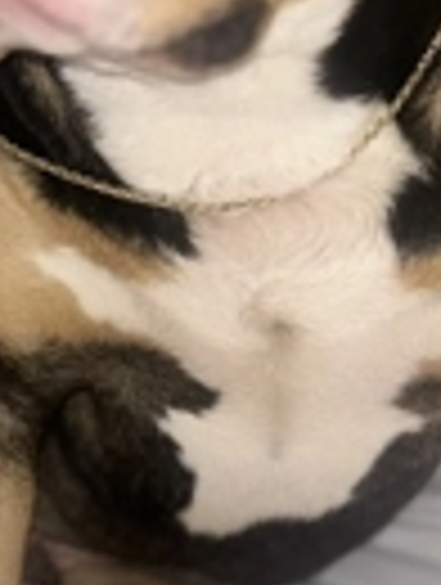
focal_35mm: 80
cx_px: 104
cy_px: 243
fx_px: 1354
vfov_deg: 24.3
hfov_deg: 18.4
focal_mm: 5.7
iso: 50
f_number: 1.5
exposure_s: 1/33
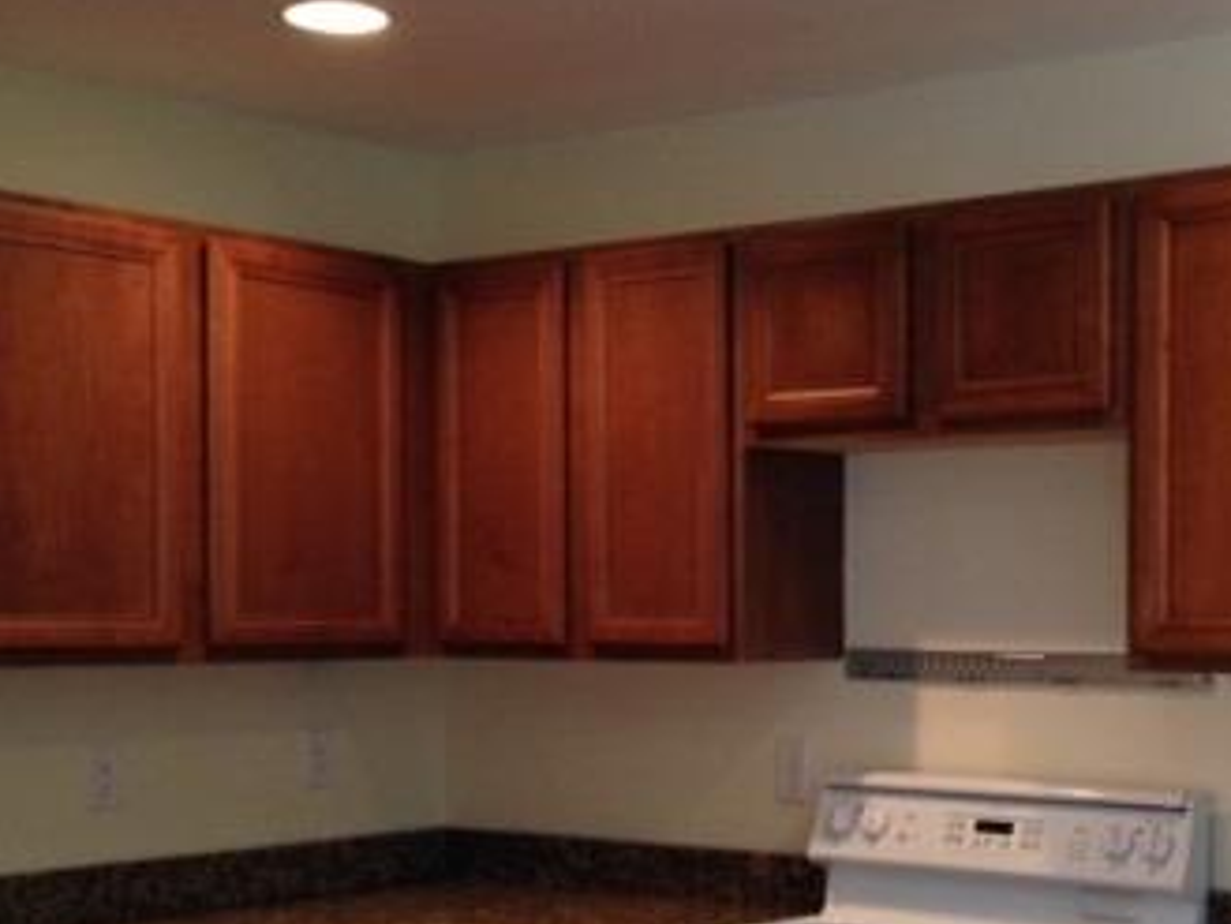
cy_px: 670
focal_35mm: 68
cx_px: 894
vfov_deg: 21.5
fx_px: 2419
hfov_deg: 28.2
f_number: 2.4
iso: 100
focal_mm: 4.28
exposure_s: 1/20
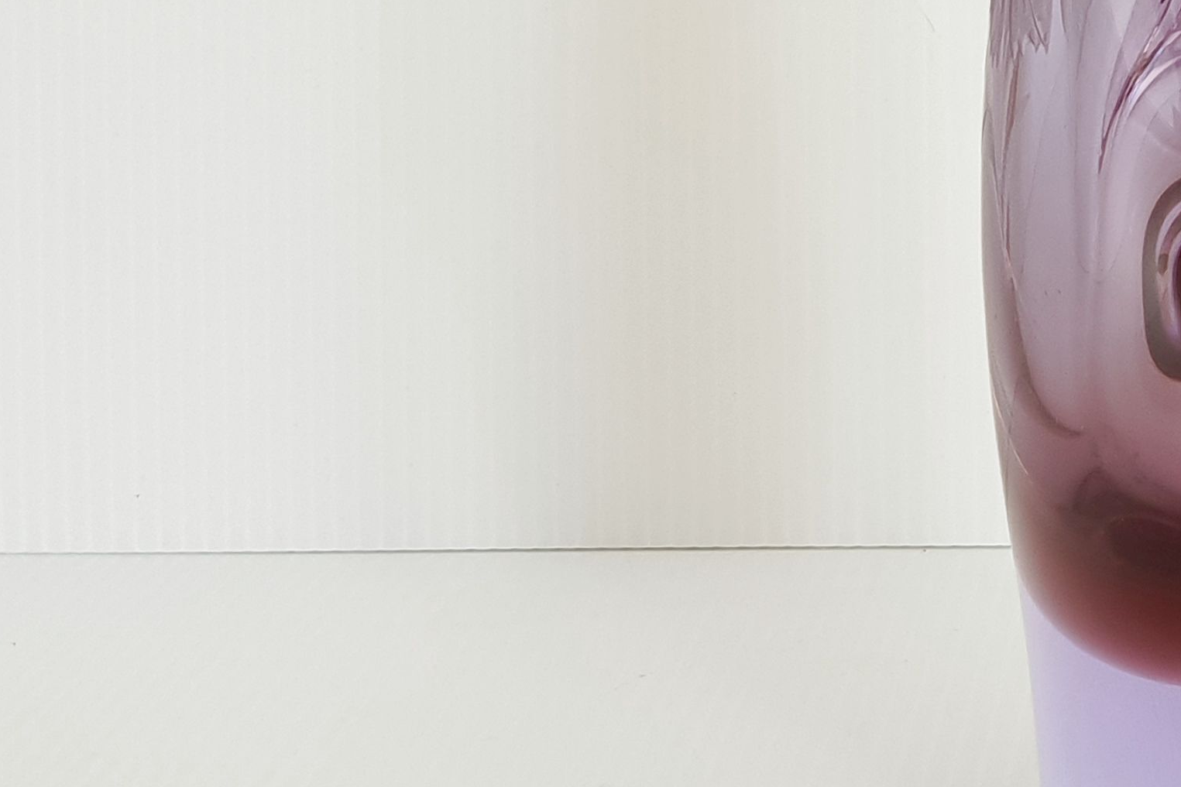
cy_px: -159
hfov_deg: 14.2
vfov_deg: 9.5
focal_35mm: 143
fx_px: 4691
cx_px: 1118
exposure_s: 1/50
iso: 32
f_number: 2.4
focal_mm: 6
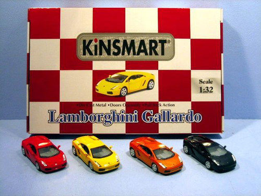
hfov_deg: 29.0
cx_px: 130
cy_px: 98
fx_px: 505
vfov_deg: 21.9
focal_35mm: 67
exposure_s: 1/13.6
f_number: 3.5
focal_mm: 11.9
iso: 400
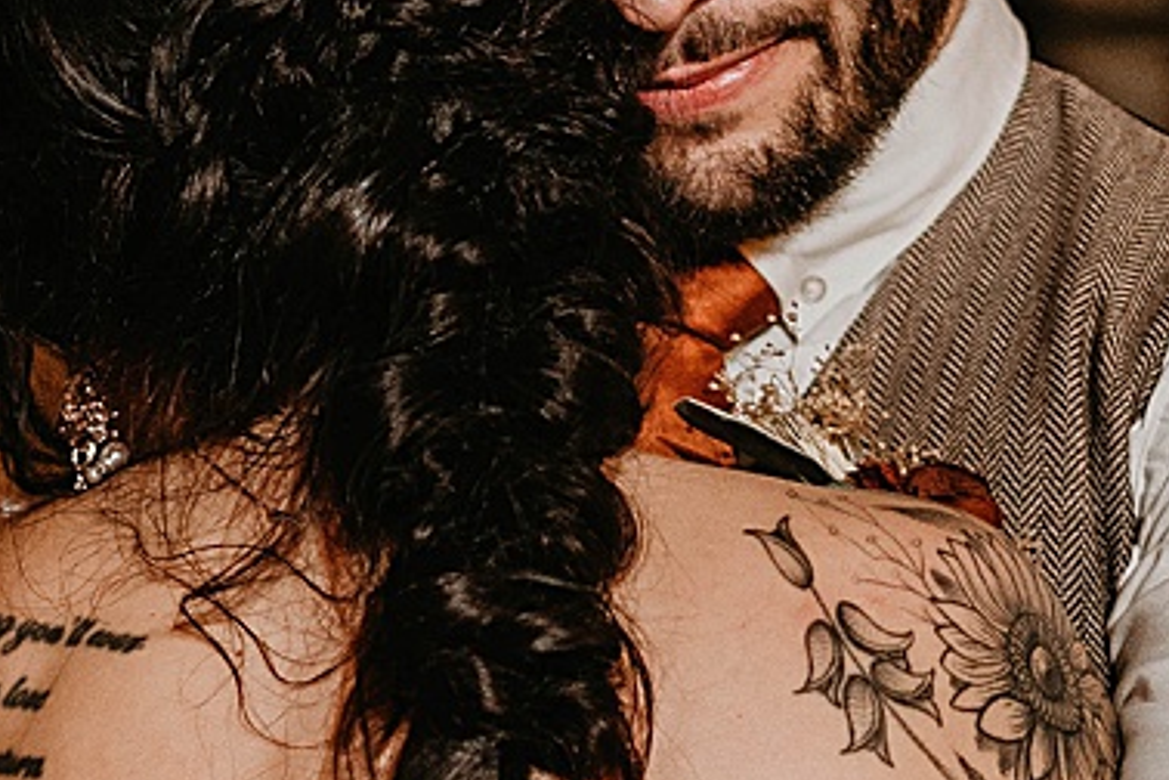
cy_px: 698
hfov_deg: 13.9
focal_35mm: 148
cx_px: 547
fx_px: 4806
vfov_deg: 9.2
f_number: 1.4
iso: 1600
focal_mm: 35
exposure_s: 1/60
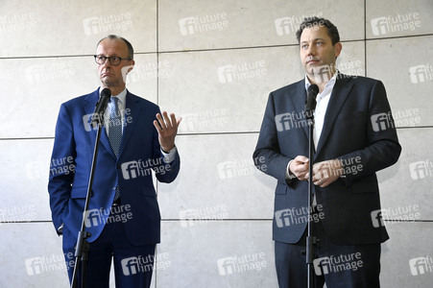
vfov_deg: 26.0
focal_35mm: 52
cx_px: 216
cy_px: 144
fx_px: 625
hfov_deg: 38.2
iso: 4000
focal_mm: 52
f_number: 6.3
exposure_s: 1/250
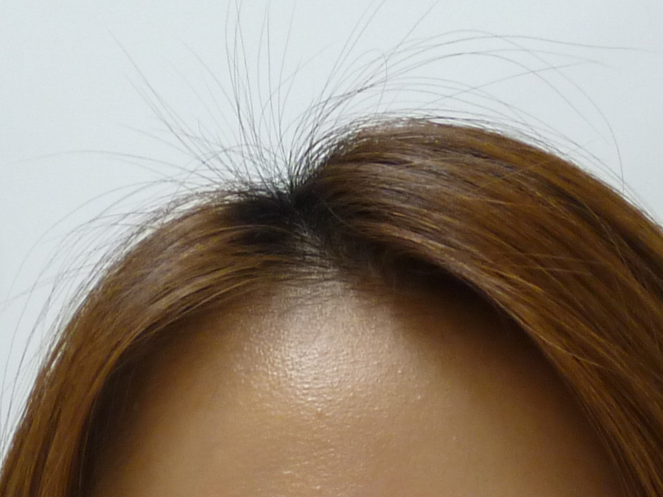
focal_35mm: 97
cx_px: 403
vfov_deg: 14.4
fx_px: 1858
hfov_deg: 20.2
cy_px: 701
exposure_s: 1/30
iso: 160
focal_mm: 4.5
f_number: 2.8
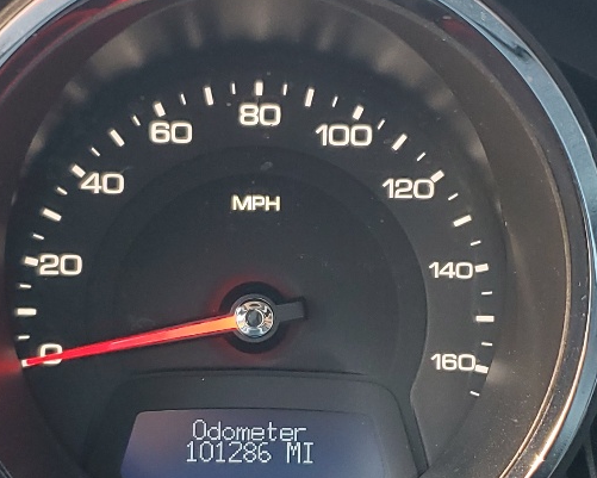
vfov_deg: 18.9
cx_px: 273
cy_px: 302
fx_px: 1431
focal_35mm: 81
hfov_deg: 23.6
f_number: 1.5
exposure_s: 1/60.2
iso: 61
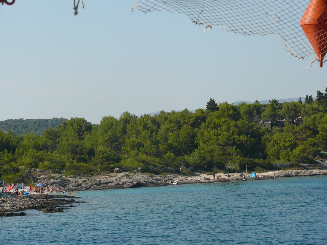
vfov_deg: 11.5
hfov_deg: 15.3
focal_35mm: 129
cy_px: 122
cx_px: 164
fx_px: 1218
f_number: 5.6
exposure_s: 1/500
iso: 100
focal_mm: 27.3
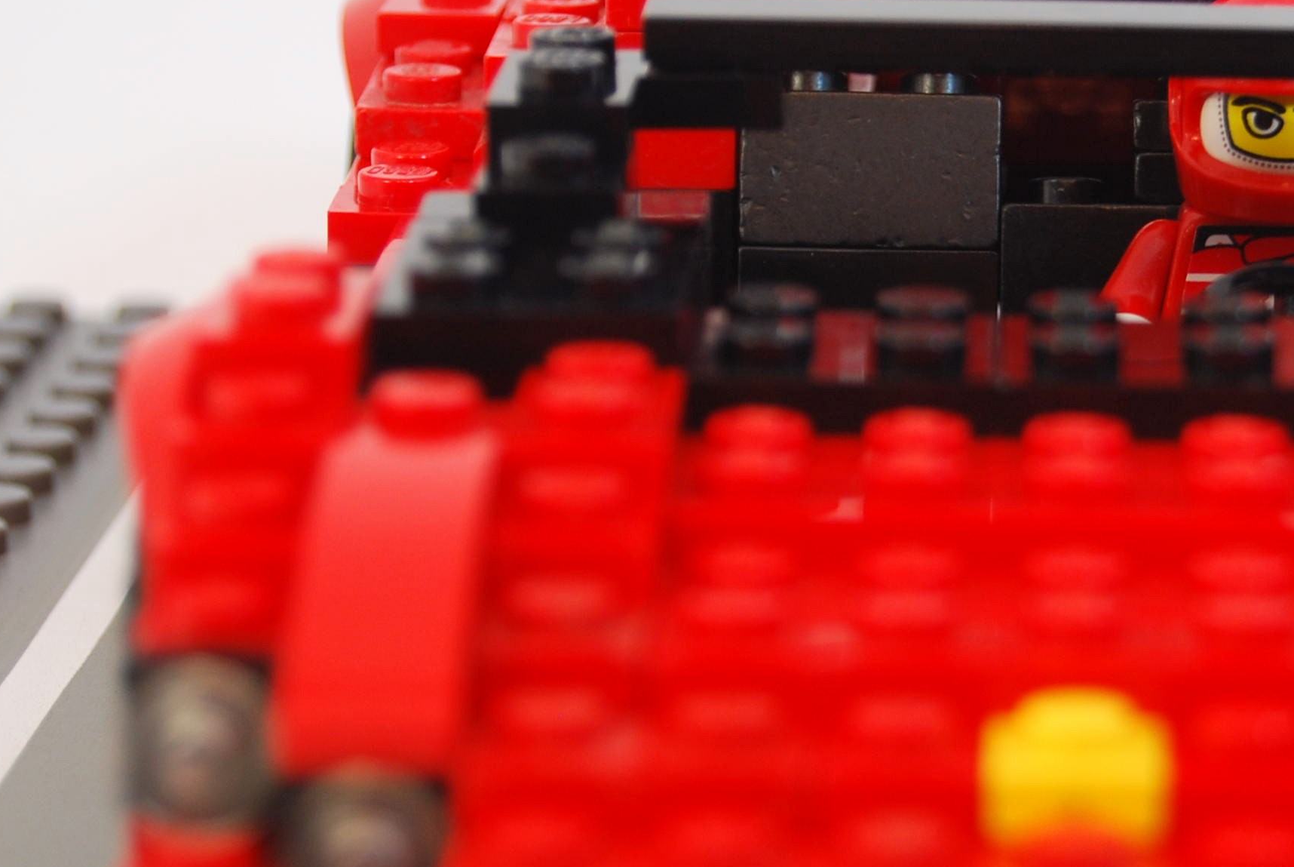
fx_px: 6699
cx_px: 1113
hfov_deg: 11.0
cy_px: 334
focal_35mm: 186
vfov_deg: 7.4
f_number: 5.6
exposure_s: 1/60
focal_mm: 55
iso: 200
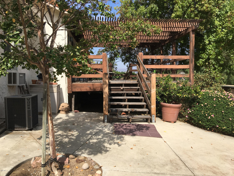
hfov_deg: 61.7
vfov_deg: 48.2
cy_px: 88
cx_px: 117
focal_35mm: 29
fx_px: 196
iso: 25
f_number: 2.2
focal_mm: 4.15
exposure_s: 1/1508
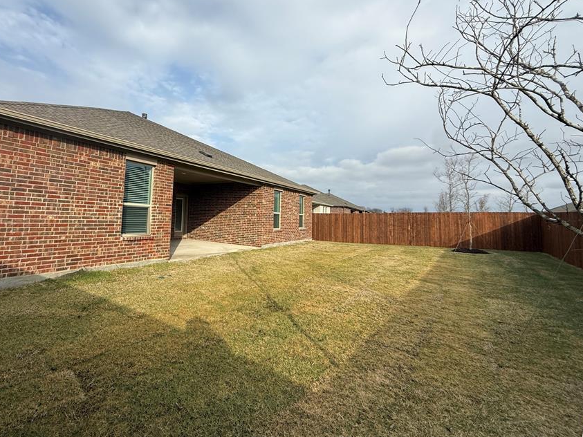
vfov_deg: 74.4
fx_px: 286
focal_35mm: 17
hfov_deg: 89.9
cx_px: 233
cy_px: 193
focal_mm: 2.22
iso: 50
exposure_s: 1/1656
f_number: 2.2
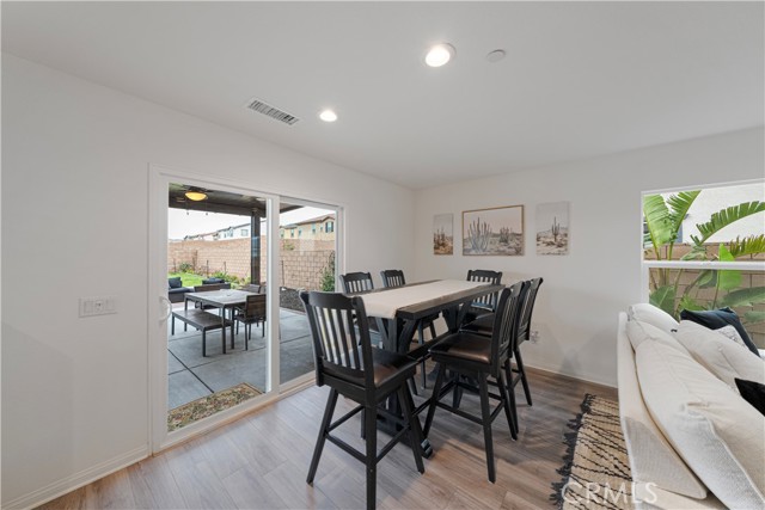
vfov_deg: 90.0
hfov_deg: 112.6
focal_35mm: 12
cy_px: 255
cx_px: 382
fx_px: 255
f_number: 8
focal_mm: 12
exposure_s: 1/15
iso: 1000
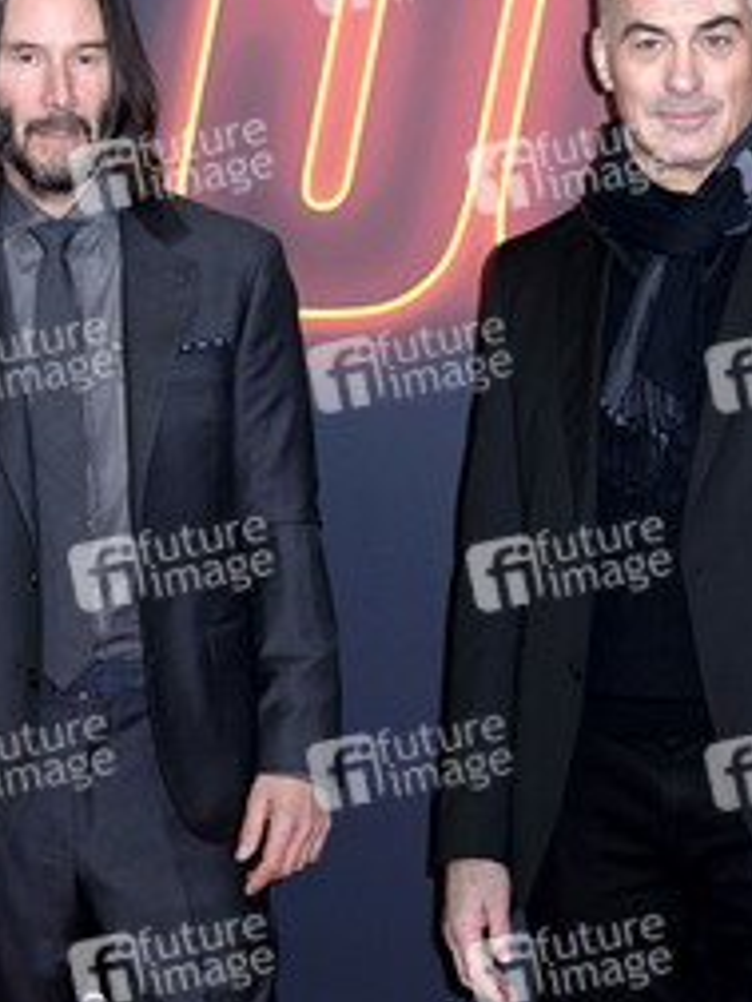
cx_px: 464
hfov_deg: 11.1
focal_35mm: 134
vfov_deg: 14.7
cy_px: 465
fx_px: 3881
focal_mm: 78
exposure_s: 1/250
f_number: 5.6
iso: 640
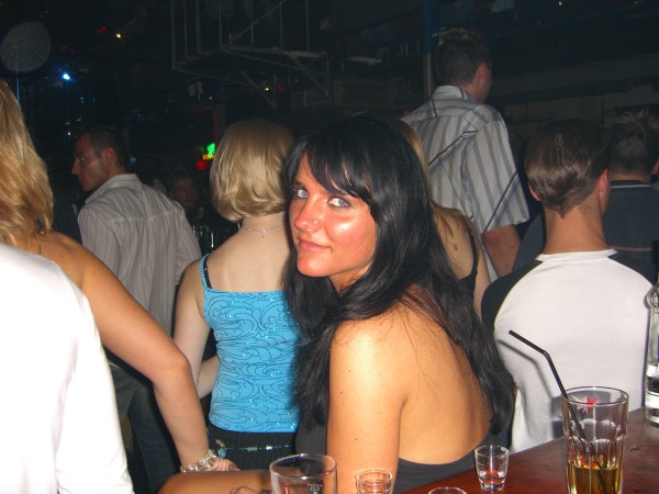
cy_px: 247
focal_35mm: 38
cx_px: 330
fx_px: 723
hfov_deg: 49.0
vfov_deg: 37.7
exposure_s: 1/60
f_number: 2.8
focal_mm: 7.9
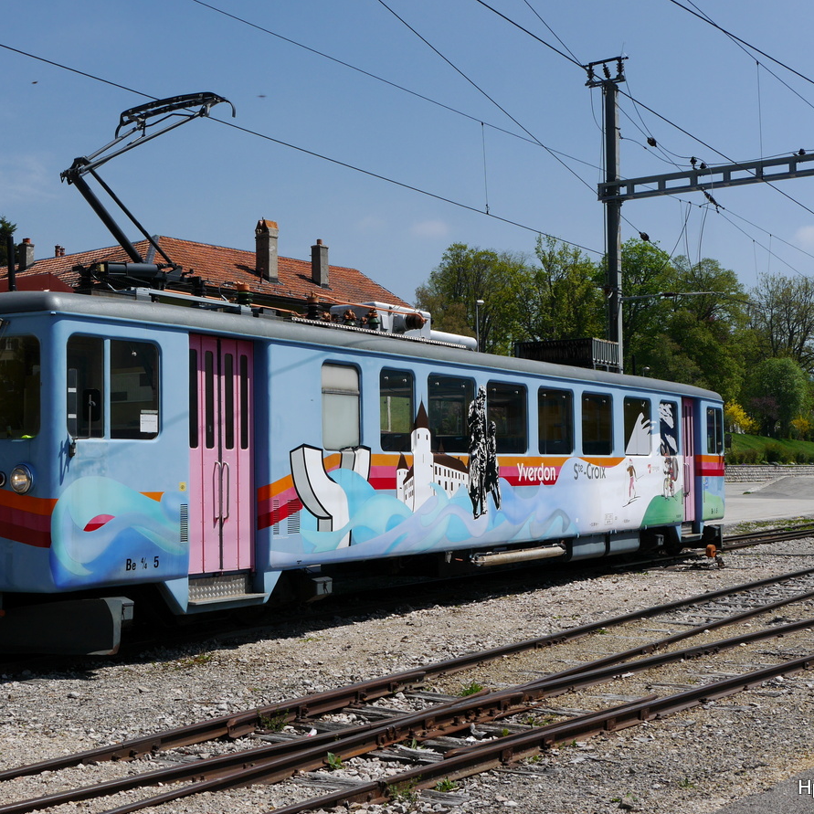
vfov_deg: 34.0
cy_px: 410
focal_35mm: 50
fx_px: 1330
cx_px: 312
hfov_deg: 33.9
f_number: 9
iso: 160
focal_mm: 21
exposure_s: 1/500
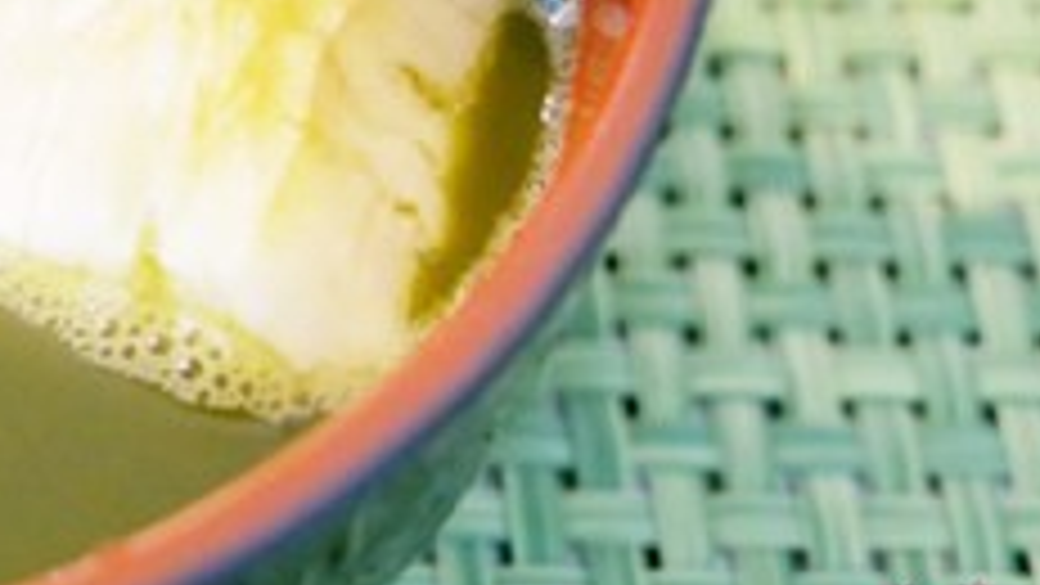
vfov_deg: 9.3
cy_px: -322
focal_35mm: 127
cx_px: -221
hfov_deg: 16.2
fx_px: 3503
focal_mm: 19
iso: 1250
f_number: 3.8
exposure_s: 1/50
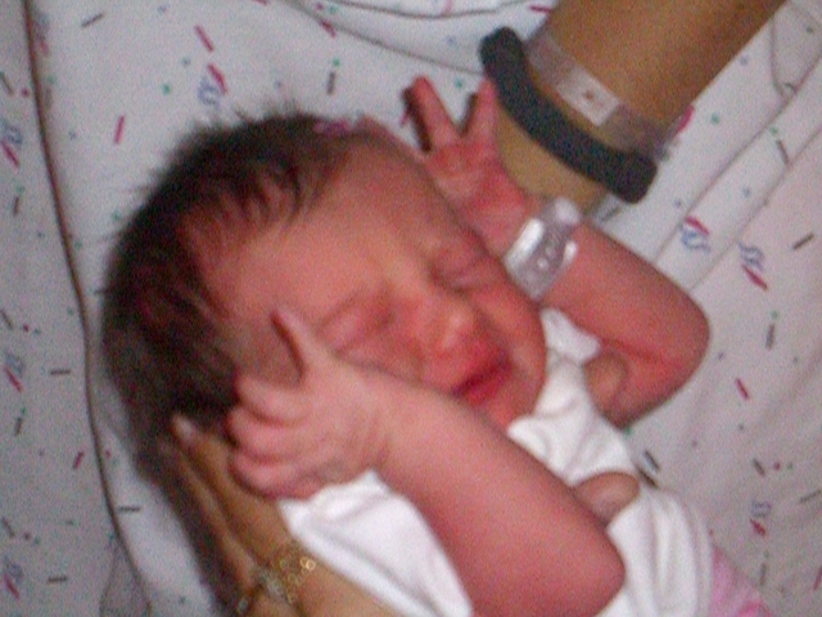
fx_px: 2707
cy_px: 308
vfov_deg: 13.0
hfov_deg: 17.3
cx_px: 411
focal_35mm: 114
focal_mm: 23.7
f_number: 5.1
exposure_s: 1/60
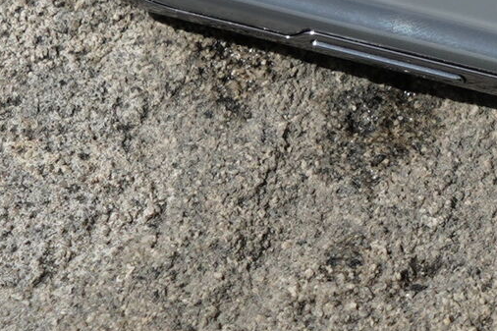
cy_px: -83
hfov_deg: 7.8
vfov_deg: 5.3
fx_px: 3560
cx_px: 830
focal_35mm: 258
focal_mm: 68
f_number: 8
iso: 125
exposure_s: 1/500
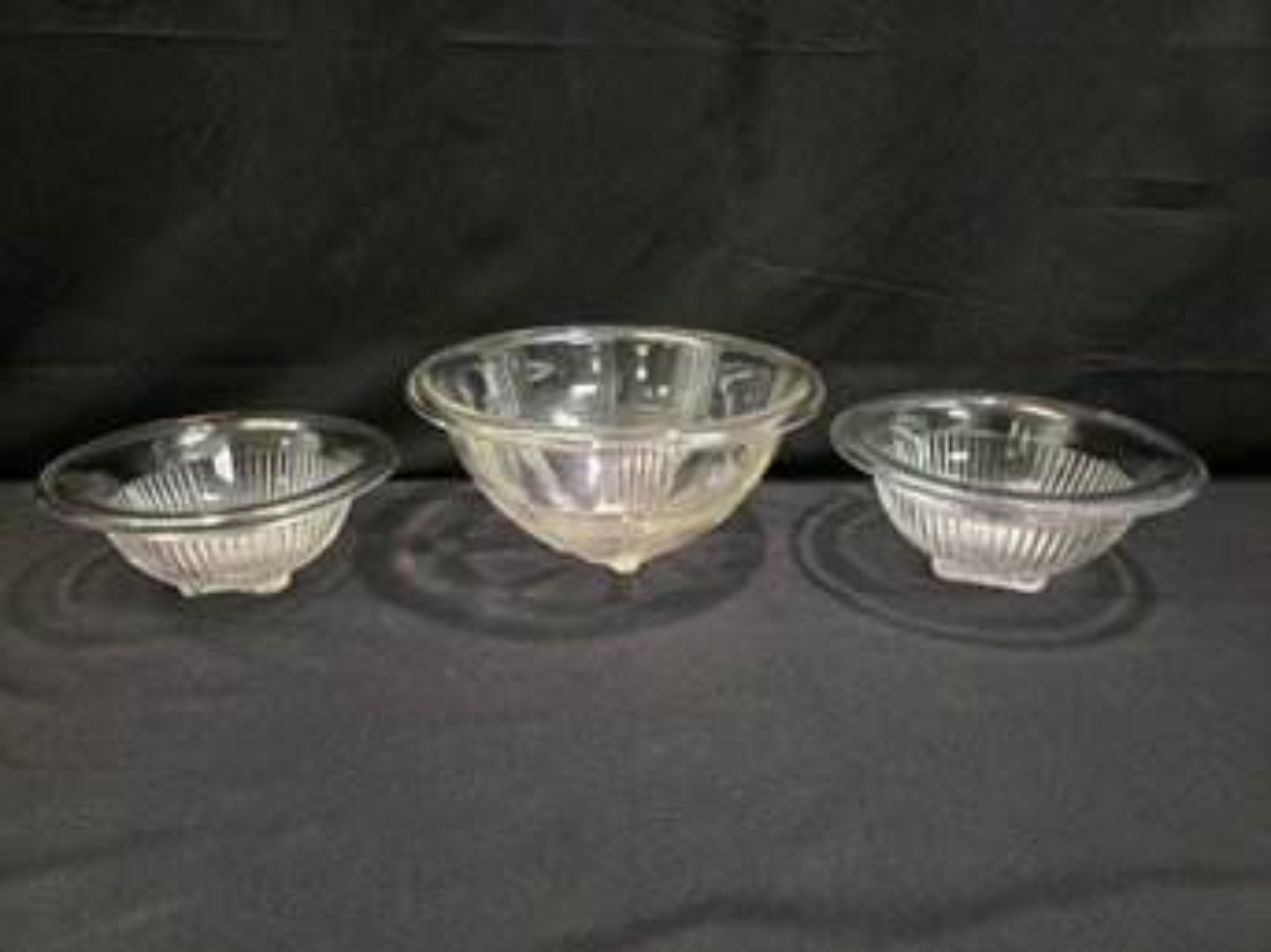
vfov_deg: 58.8
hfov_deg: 73.9
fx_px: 844
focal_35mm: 23
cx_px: 636
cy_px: 476
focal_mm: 6.3
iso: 1250
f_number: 1.7
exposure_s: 1/60
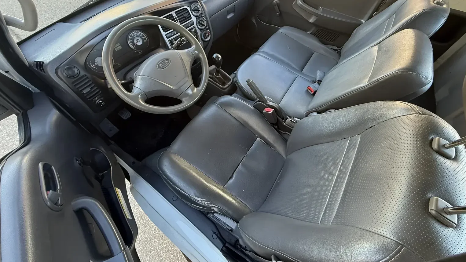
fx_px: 198
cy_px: 97
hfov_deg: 99.3
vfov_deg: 66.0
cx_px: 240
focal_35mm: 16
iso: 250
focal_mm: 2.22
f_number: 2.2
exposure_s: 1/99
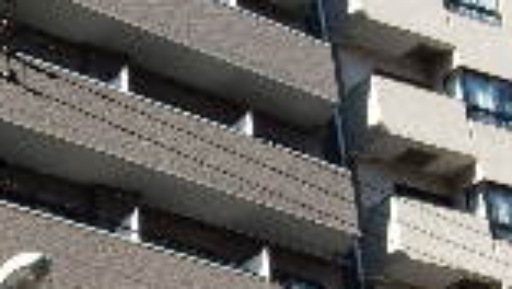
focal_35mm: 112
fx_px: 1522
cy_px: 125
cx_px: 69
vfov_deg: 10.8
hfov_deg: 18.8
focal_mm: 4.5
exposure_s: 1/640
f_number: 3.7
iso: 125
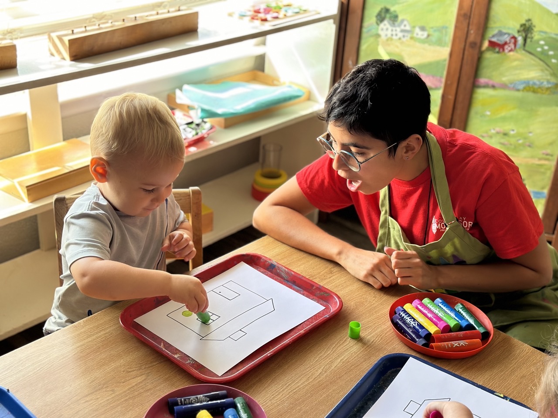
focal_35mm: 48
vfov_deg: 30.3
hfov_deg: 39.7
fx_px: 774
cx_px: 279
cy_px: 209
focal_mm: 6.86
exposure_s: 1/146
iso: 80
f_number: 1.78
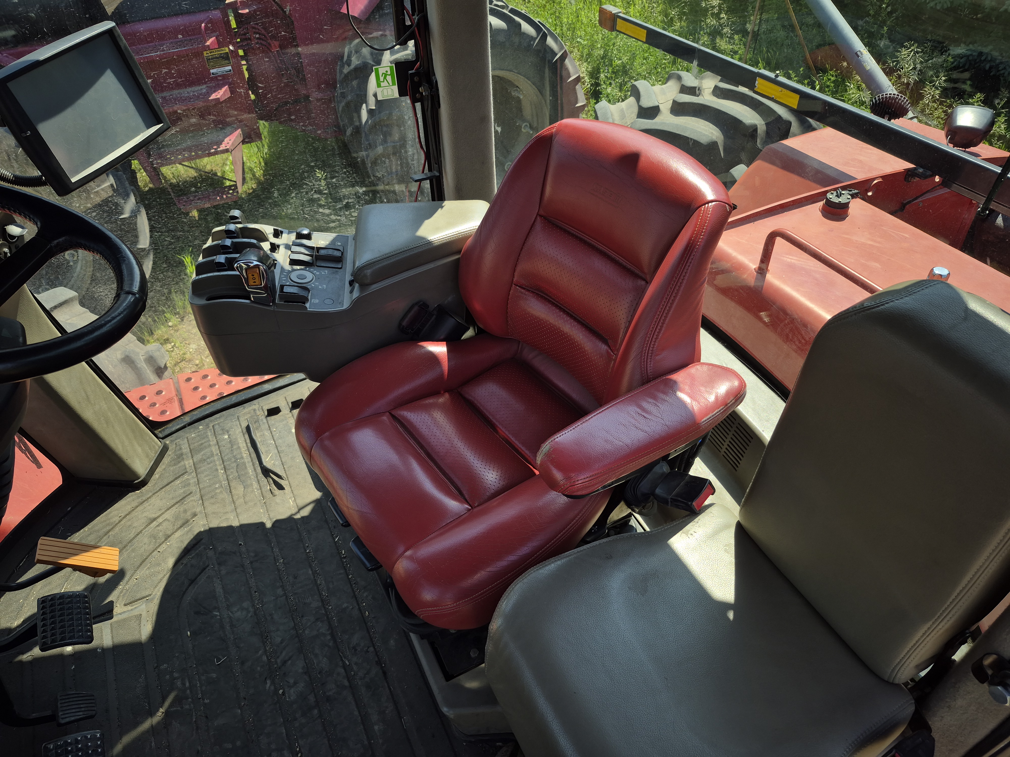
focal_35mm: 23
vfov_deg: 58.9
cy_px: 378
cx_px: 505
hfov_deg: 73.9
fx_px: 671
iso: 25
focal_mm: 5.4
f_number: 1.8
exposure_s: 1/572
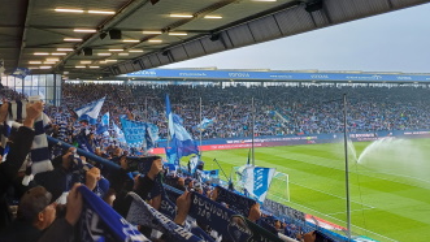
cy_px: 74
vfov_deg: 31.6
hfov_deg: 54.0
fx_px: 422
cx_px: 214
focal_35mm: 37
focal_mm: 4.65
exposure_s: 1/50
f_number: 1.8
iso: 100
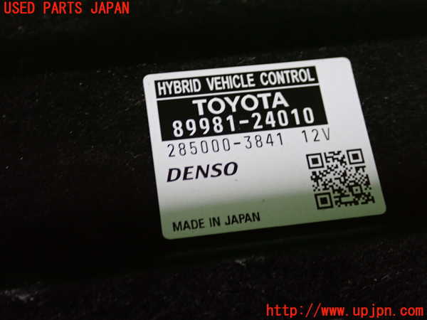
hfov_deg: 38.2
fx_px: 617
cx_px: 214
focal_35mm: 50
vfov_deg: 29.1
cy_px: 160
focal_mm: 9.01
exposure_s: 1/50
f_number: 3.2
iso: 800
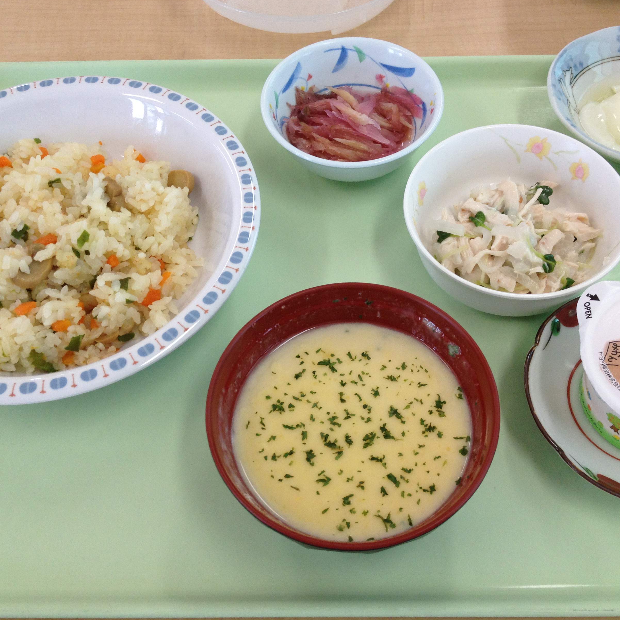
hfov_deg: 40.0
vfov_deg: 40.0
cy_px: 313
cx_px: 342
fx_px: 851
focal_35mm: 42
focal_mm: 4.28
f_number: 2.4
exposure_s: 1/120
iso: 100
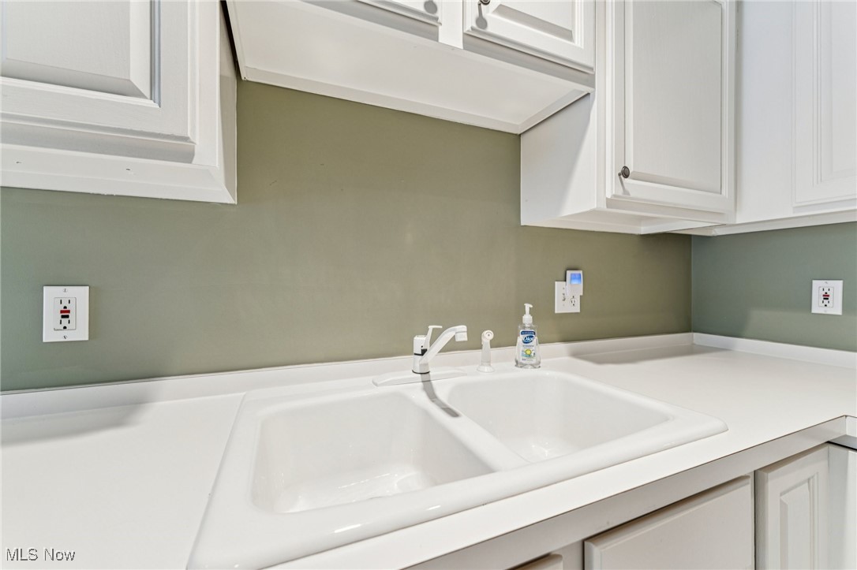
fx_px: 333
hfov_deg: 104.3
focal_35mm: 14
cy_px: 285
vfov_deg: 81.2
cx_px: 428
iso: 200
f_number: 5.6
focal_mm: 14
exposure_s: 1/13
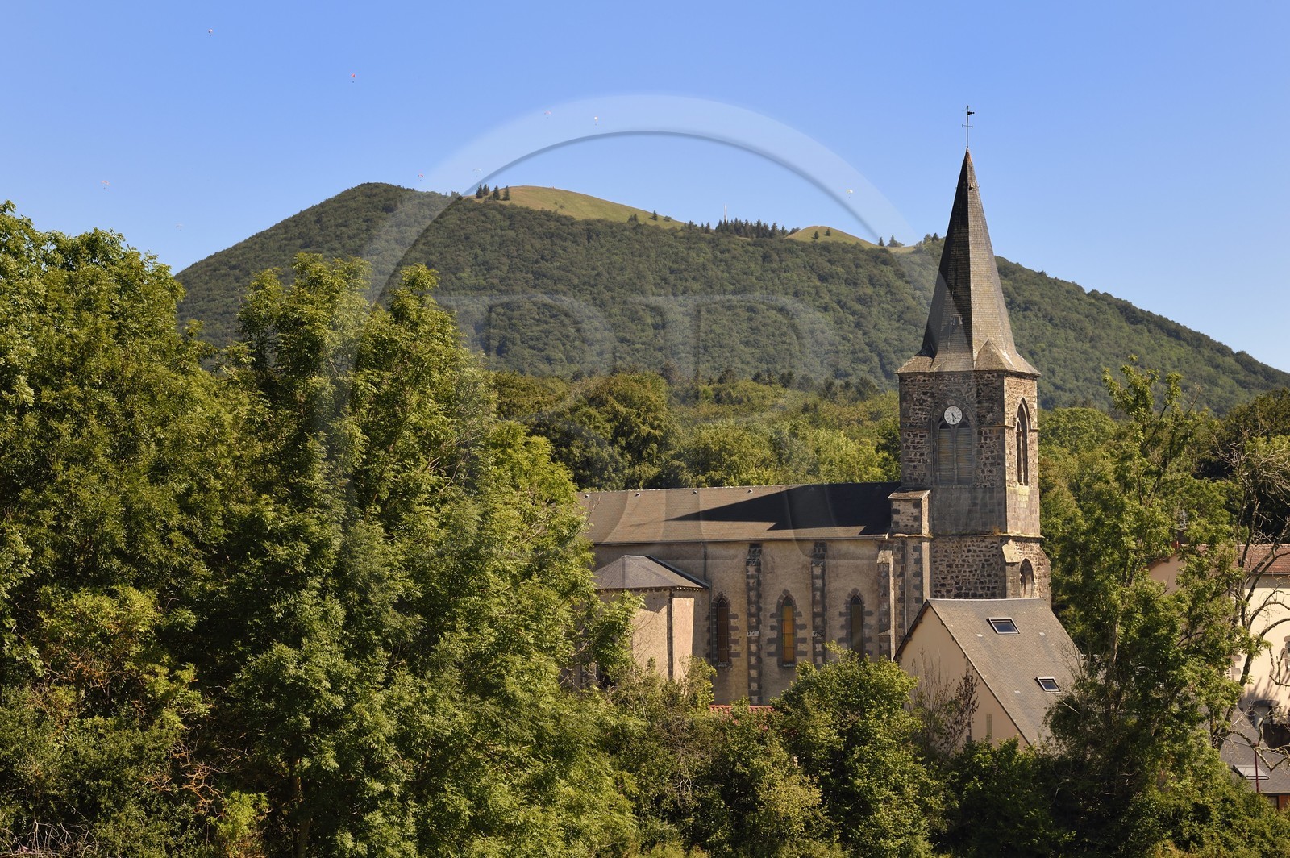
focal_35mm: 140
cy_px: 429
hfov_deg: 14.7
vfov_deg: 9.8
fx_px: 5012
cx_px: 645
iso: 200
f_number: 10
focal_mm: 140
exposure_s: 1/250
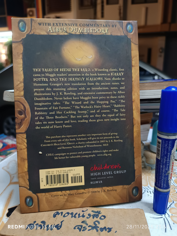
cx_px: 88
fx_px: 164
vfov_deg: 71.6
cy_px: 118
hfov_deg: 56.8
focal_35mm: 24
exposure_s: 1/25
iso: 1938
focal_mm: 5.31
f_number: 1.7
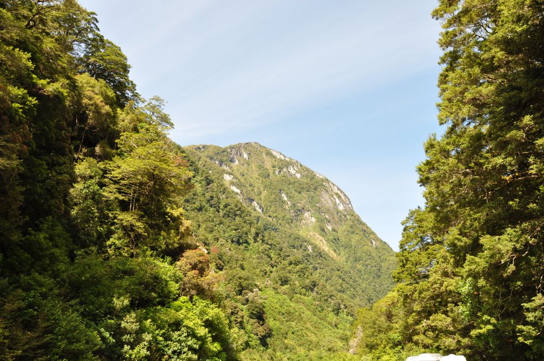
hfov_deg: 67.4
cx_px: 272
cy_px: 180
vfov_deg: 47.8
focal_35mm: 27
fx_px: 407
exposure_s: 1/125
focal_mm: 18
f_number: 9
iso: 200
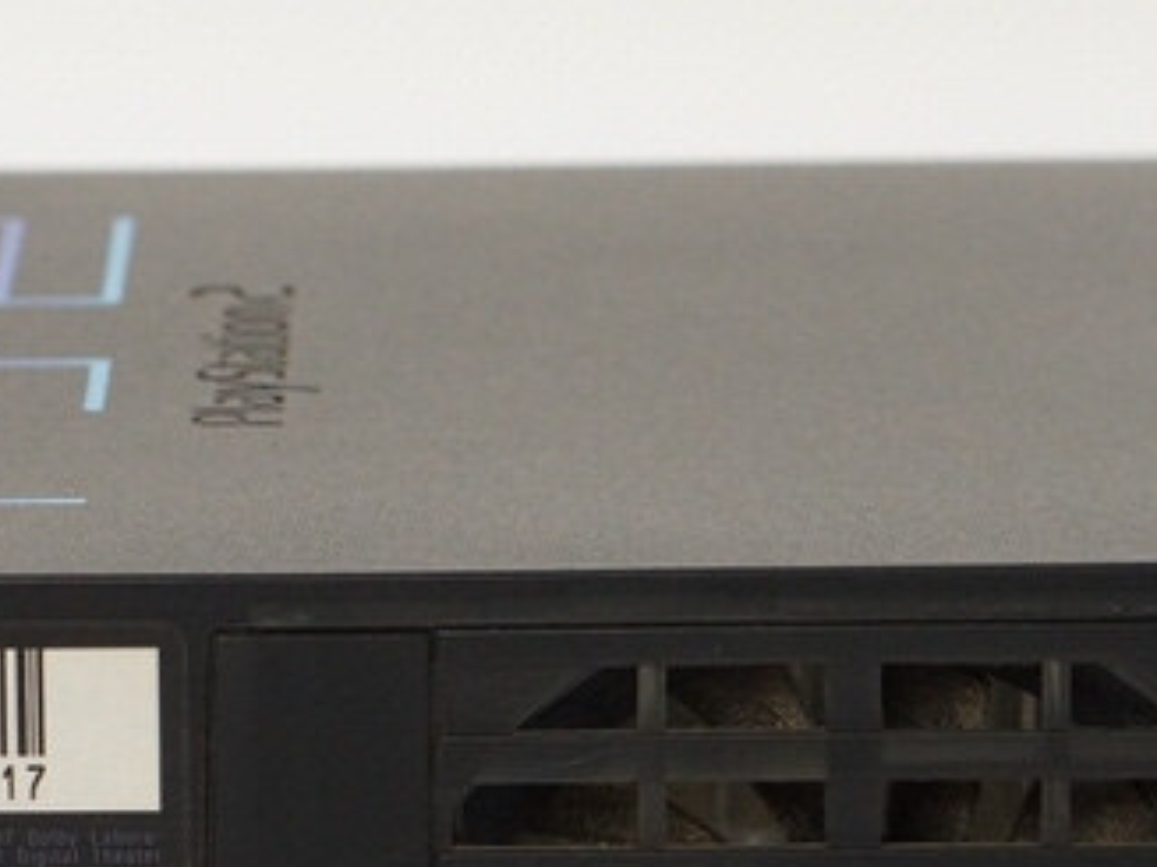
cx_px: 230
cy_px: 871
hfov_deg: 7.5
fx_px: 8854
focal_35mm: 265
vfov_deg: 5.6
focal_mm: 50
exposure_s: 1/80
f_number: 6.3
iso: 800
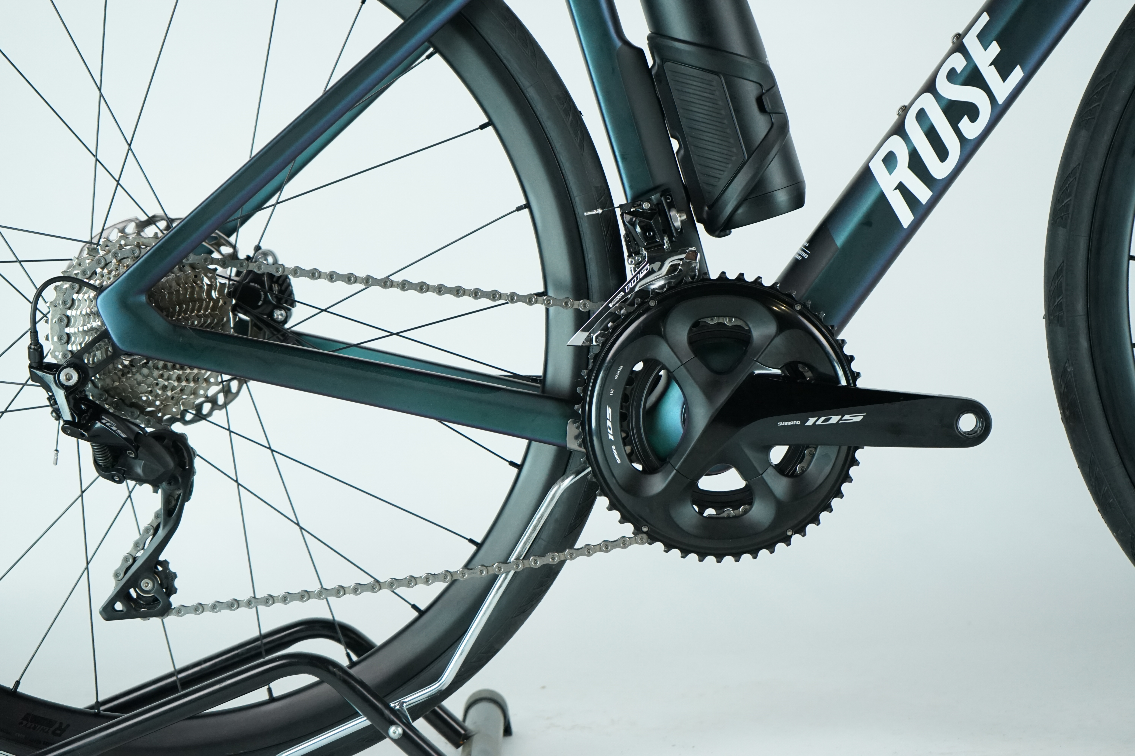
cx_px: 568
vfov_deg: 19.5
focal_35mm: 70
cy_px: 378
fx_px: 2207
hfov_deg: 28.8
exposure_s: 1/200
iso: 2000
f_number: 5.6
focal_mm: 70
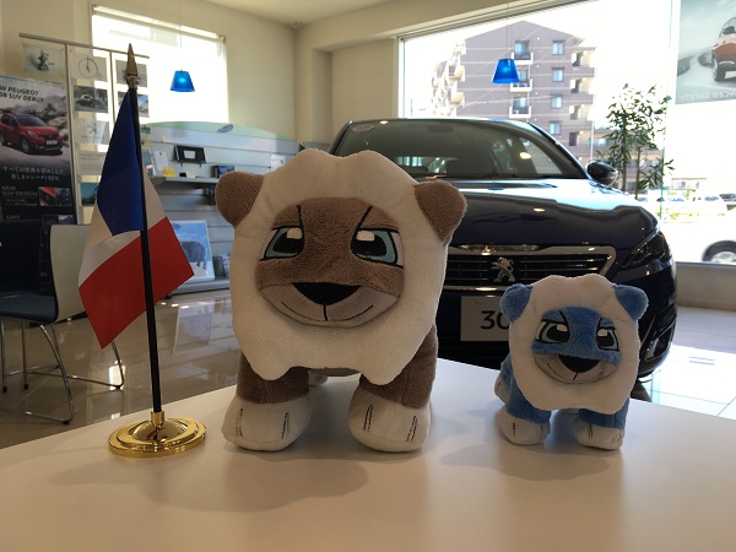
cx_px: 368
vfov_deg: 48.2
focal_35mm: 29
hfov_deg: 61.7
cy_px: 276
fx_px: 617
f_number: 2.2
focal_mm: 4.15
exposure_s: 1/120
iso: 32
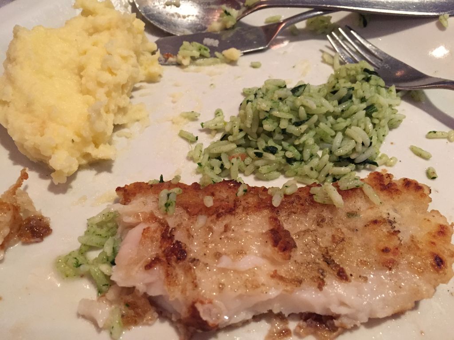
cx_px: 227
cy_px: 170
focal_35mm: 29
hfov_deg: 61.7
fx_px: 380
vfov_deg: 48.2
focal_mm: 4.15
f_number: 2.2
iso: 250
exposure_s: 1/30
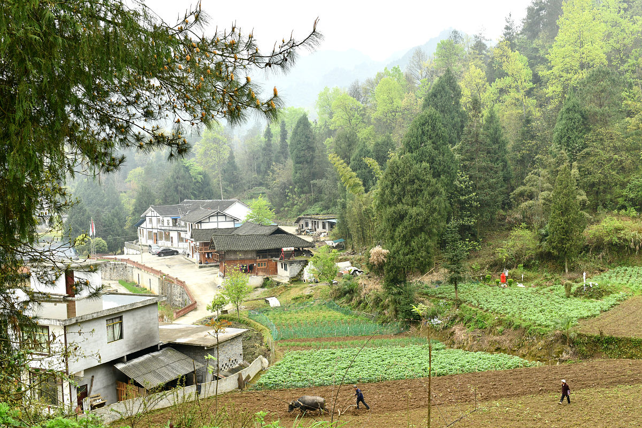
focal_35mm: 35
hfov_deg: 54.4
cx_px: 321
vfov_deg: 37.9
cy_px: 214
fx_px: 624
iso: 500
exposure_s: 1/100
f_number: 8
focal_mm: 35
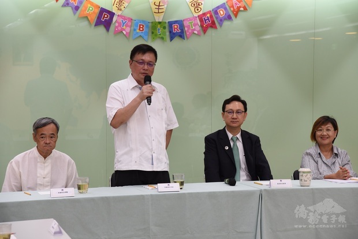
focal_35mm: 100
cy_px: 120
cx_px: 179
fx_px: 995
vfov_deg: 13.7
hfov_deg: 20.4
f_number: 6.3
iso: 1100
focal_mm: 100
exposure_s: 1/100
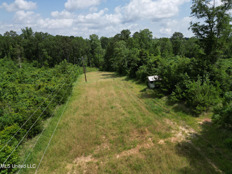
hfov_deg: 71.6
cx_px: 116
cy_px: 87
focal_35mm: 24
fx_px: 161
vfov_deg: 56.8
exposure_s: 1/3200
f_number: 1.7
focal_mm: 6.72
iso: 110
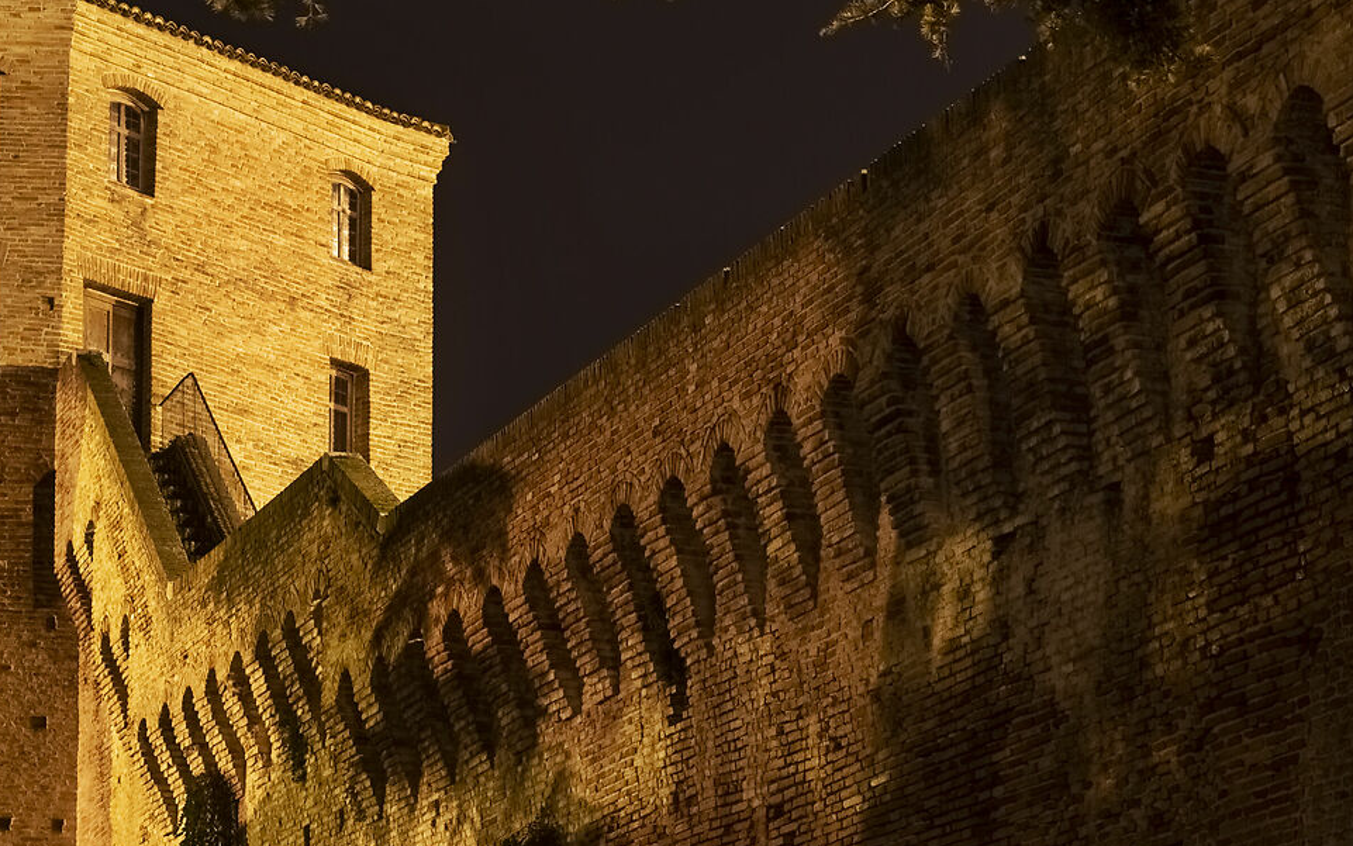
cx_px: 341
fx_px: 4131
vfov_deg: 11.6
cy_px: 854
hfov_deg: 18.5
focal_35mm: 112
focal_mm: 44
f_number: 10
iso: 100
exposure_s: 1/4
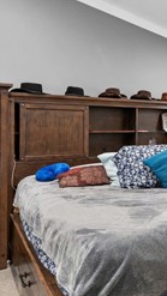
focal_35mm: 38
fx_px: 299
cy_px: 140
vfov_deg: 52.8
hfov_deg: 27.3
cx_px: 203
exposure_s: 1/10
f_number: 8
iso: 800
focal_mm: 14
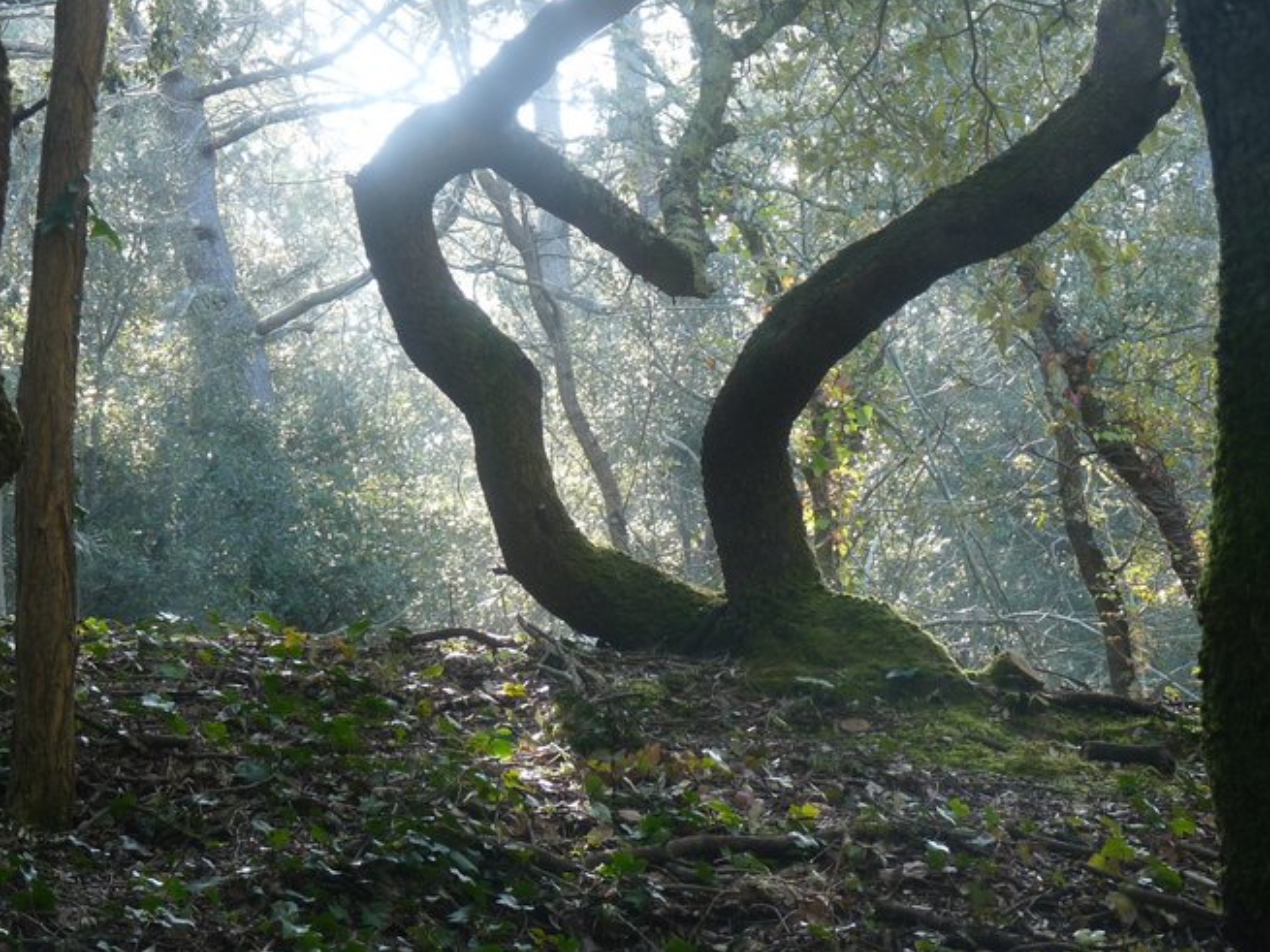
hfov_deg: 14.5
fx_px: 4989
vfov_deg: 10.9
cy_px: 289
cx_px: 591
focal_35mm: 136
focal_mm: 15.5
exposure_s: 1/50
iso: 100
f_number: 3.4
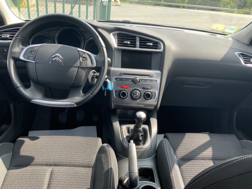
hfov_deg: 61.7
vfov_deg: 48.2
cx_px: 126
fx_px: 211
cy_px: 94
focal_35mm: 29
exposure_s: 1/122
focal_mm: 3
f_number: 1.8
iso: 20
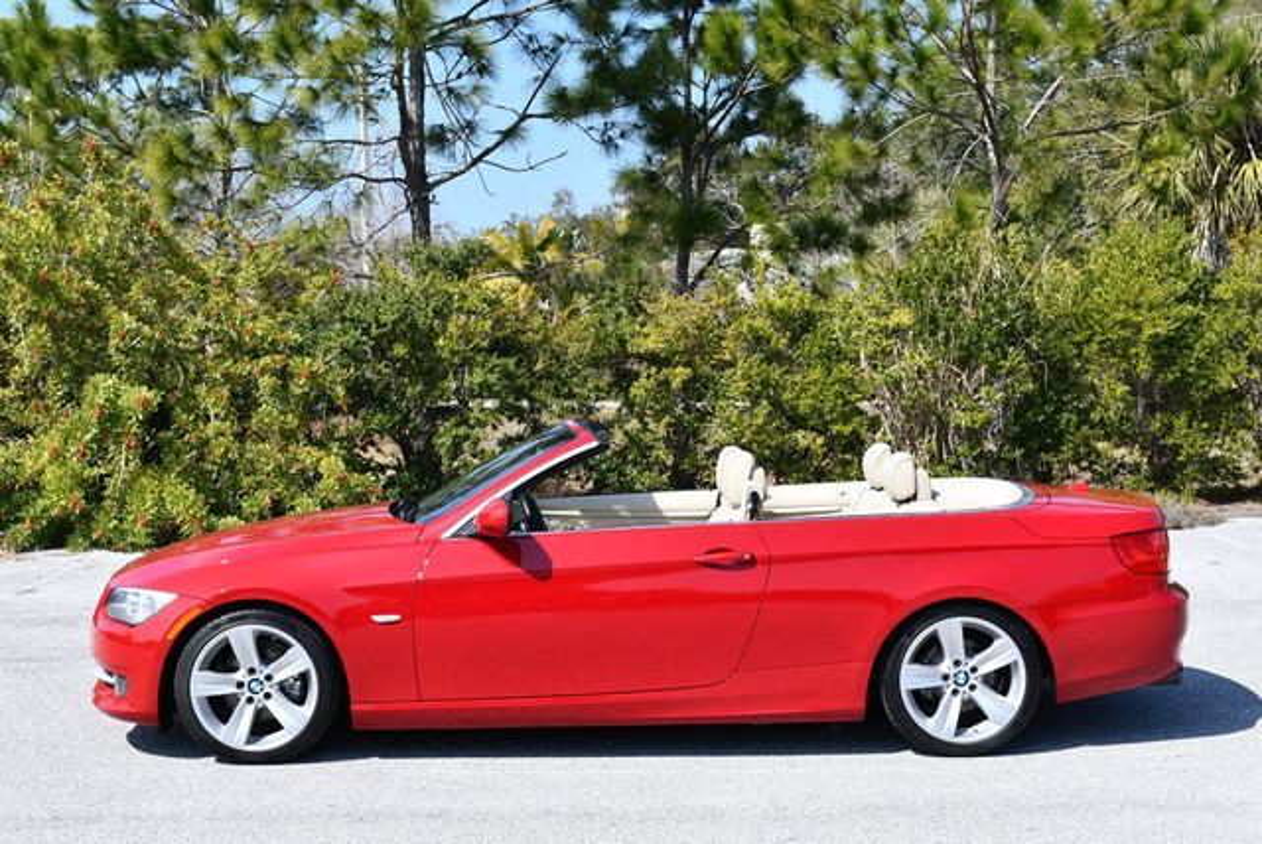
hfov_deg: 34.5
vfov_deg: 23.4
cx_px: 631
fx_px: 2035
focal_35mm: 58
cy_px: 422
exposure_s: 1/250
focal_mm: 29
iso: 125
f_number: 8
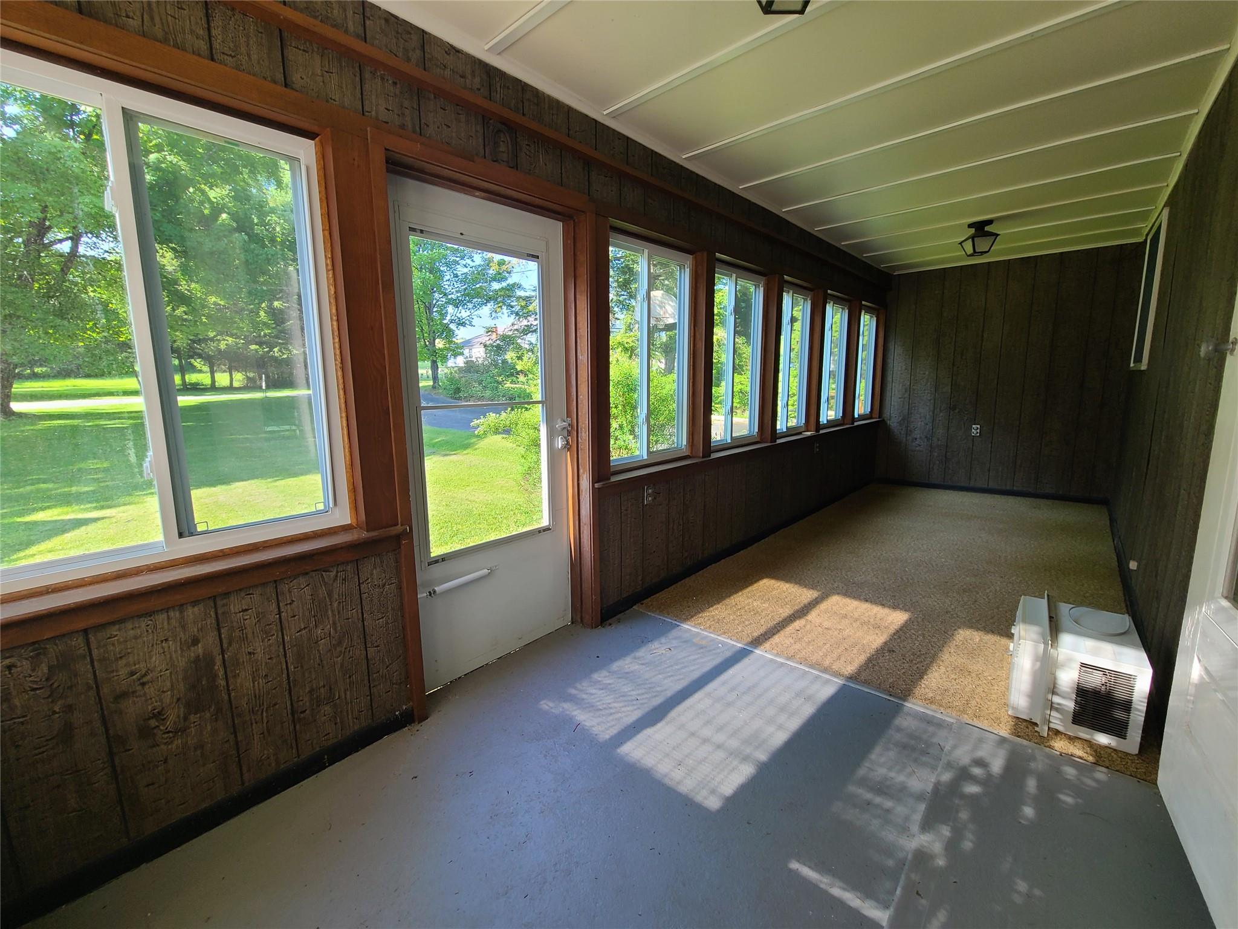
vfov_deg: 89.9
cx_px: 619
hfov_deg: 106.2
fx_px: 465
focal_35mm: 13
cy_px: 464
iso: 80
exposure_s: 1/120
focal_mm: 2.2
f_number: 2.2
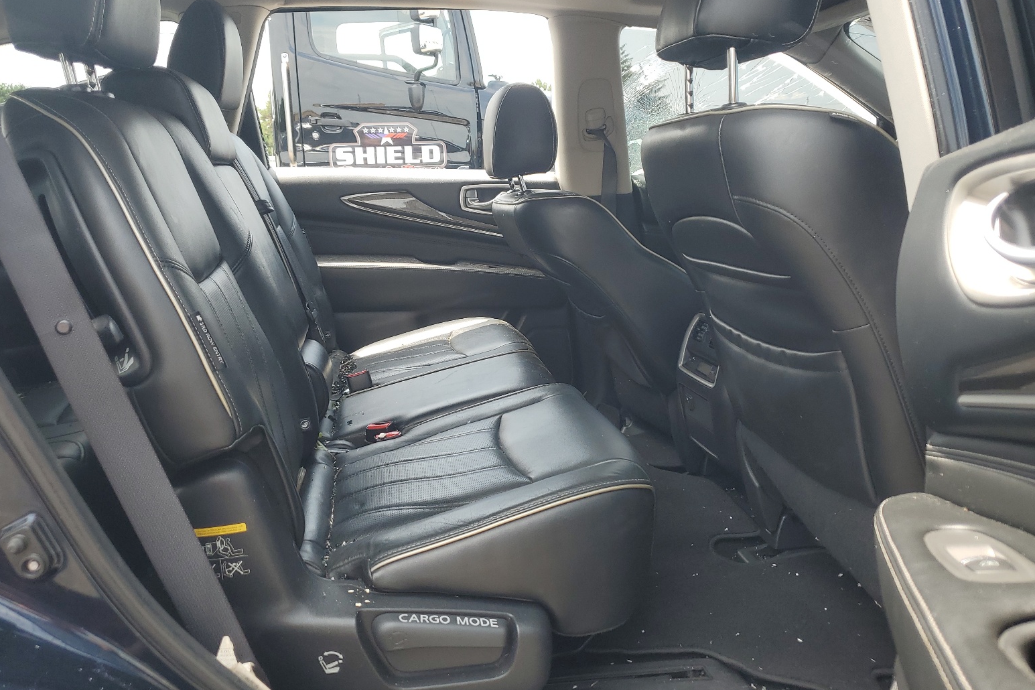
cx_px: 516
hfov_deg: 65.5
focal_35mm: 28
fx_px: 805
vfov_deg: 46.4
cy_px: 340
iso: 50
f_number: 1.5
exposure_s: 1/417
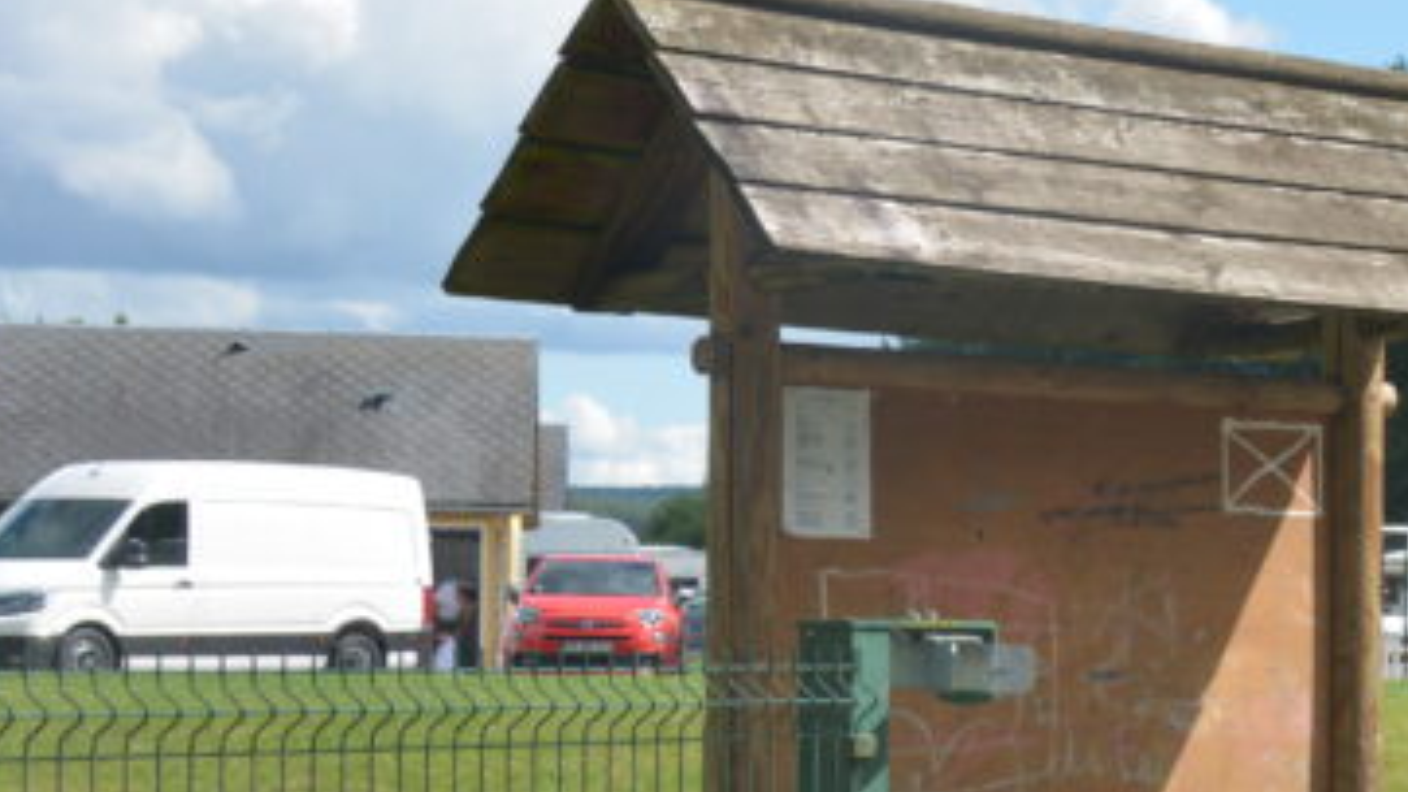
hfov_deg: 17.2
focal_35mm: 116
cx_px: 1888
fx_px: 4330
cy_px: 470
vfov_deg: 10.4
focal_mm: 26
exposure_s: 1/250
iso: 110
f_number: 8
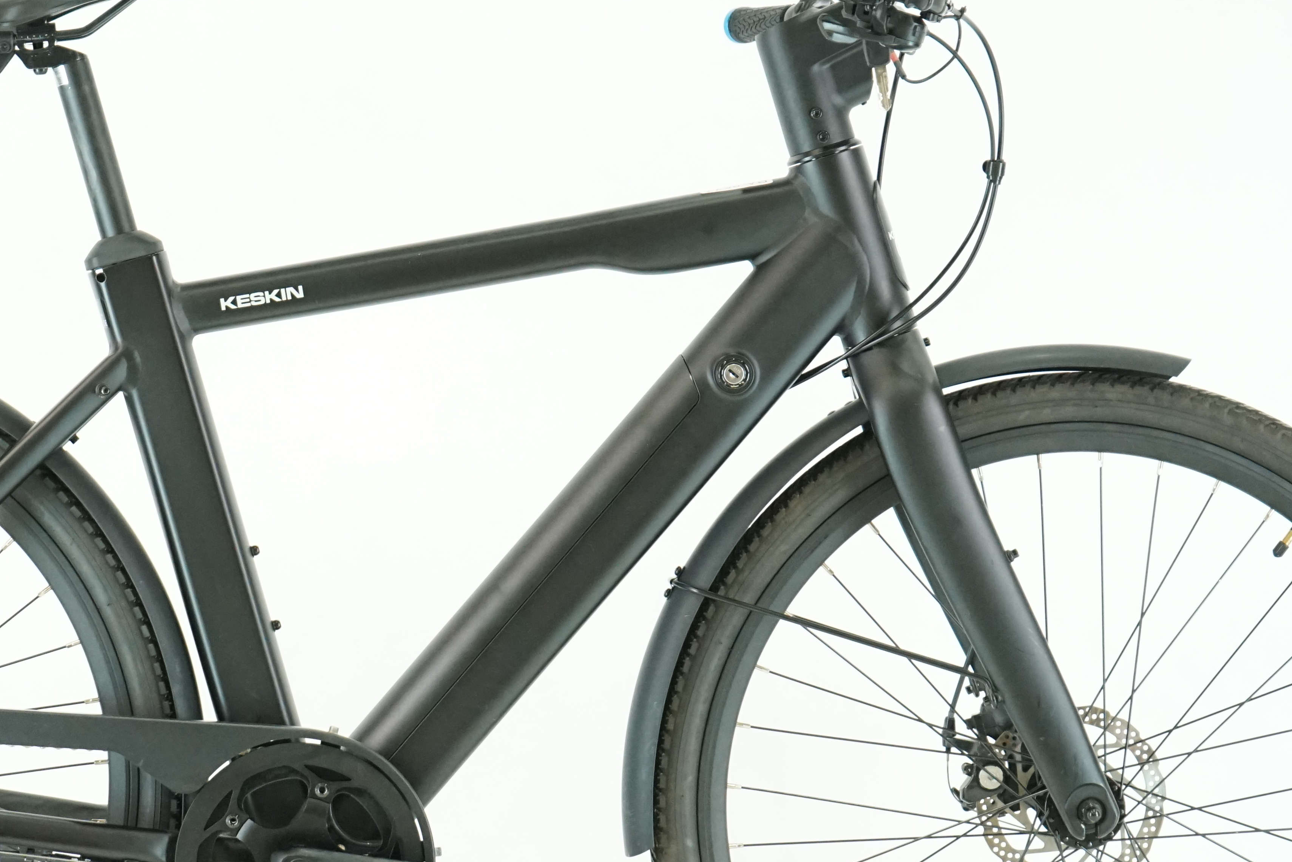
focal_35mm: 121
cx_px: 390
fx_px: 4342
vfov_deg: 11.3
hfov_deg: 16.9
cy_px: 521
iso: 3200
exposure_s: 1/200
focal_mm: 69
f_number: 5.6
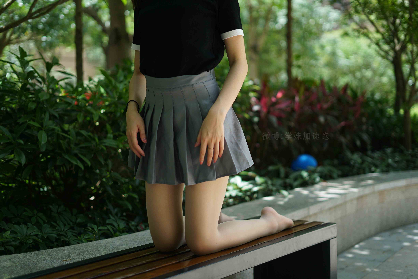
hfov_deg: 39.6
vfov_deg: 27.0
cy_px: 140
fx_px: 581
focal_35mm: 50
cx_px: 209
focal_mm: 50
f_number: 1.8
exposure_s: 1/1000
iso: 200
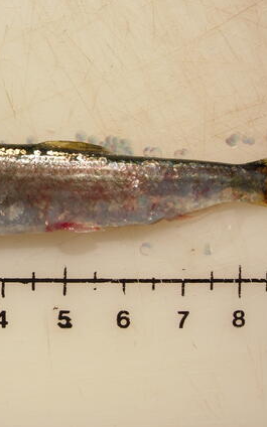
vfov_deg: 35.7
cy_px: 208
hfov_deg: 22.3
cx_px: 33
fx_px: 664
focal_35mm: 57
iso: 64
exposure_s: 1/1773
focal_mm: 7.8
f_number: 4.8
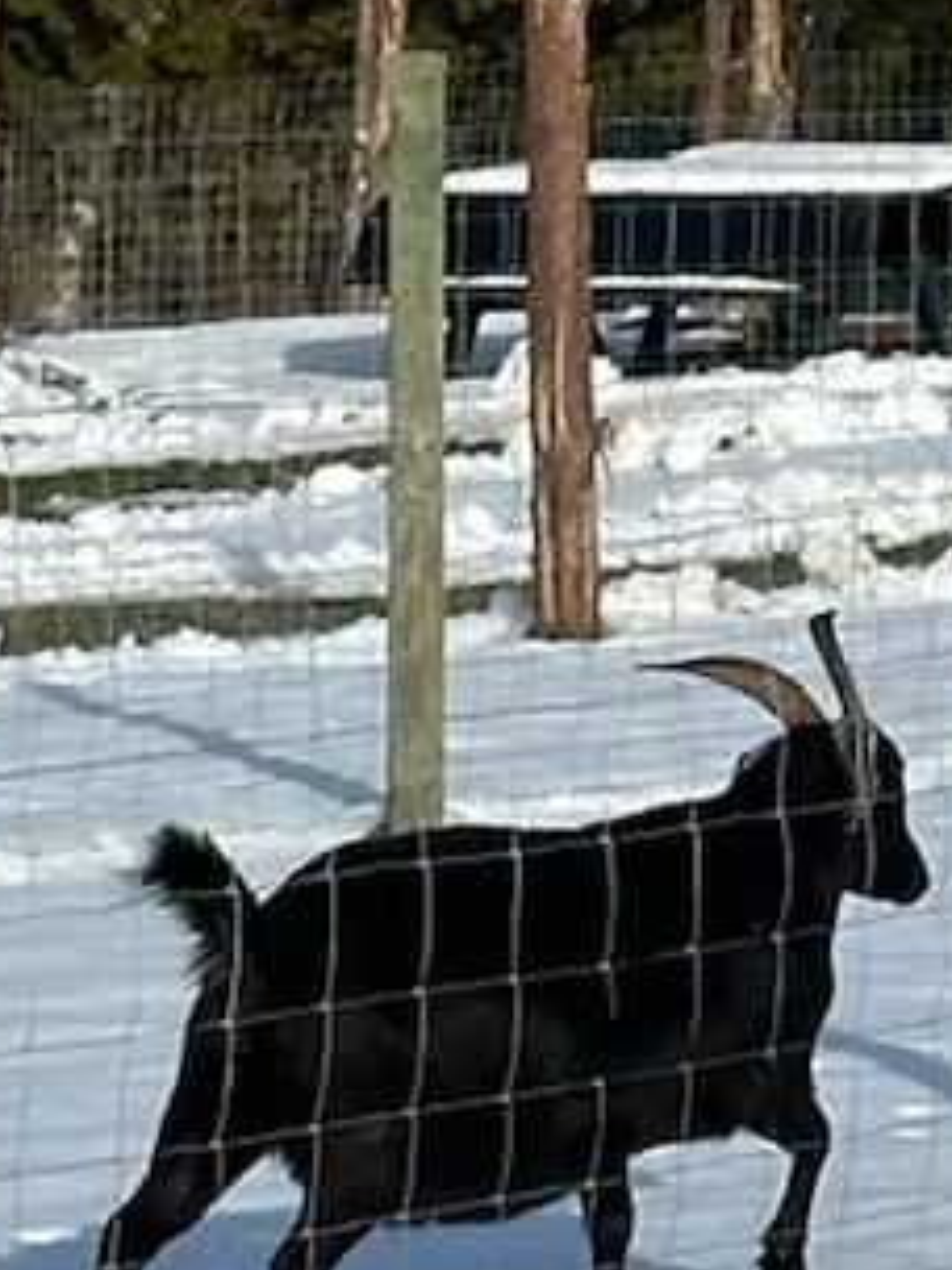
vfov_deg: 6.1
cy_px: -719
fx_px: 11844
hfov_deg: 4.6
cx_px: 944
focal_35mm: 323
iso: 64
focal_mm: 6.86
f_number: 1.78
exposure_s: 1/5000
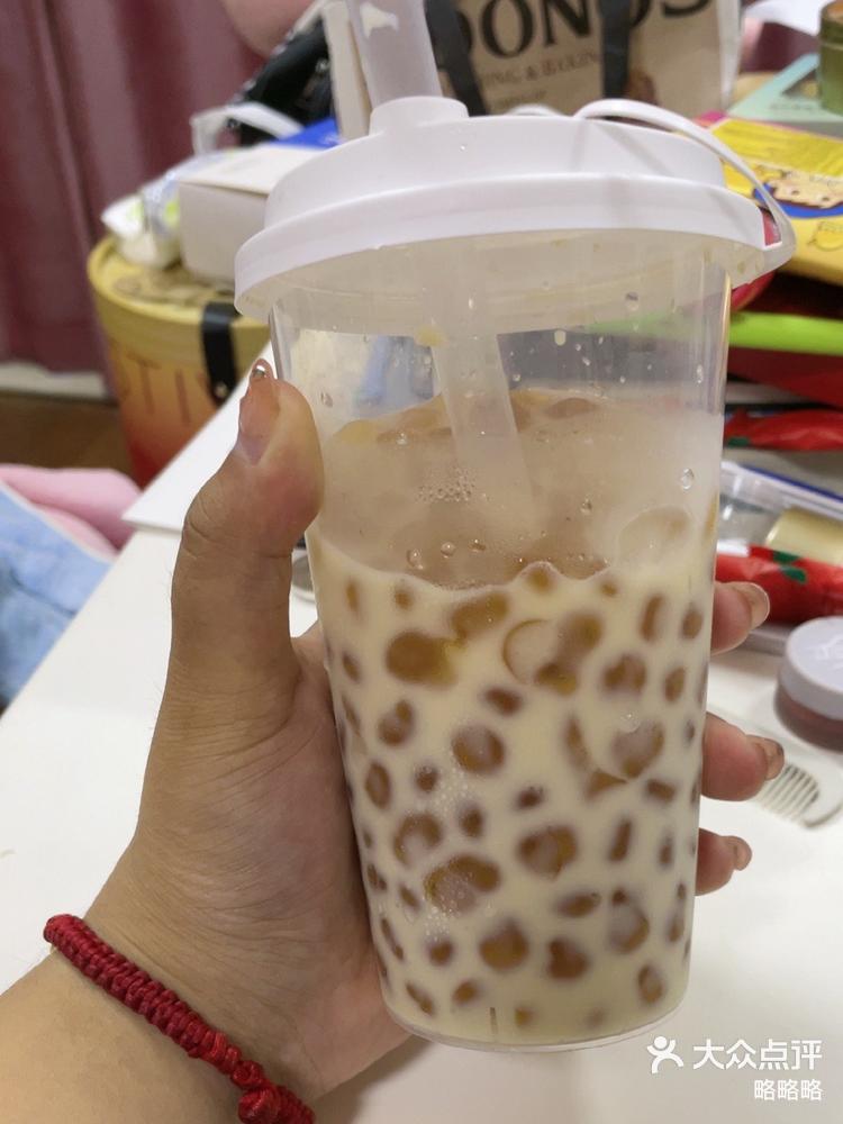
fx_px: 877
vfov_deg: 65.3
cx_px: 422
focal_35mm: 27
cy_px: 562
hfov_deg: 51.4
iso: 160
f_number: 1.6
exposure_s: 1/50
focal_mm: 4.2
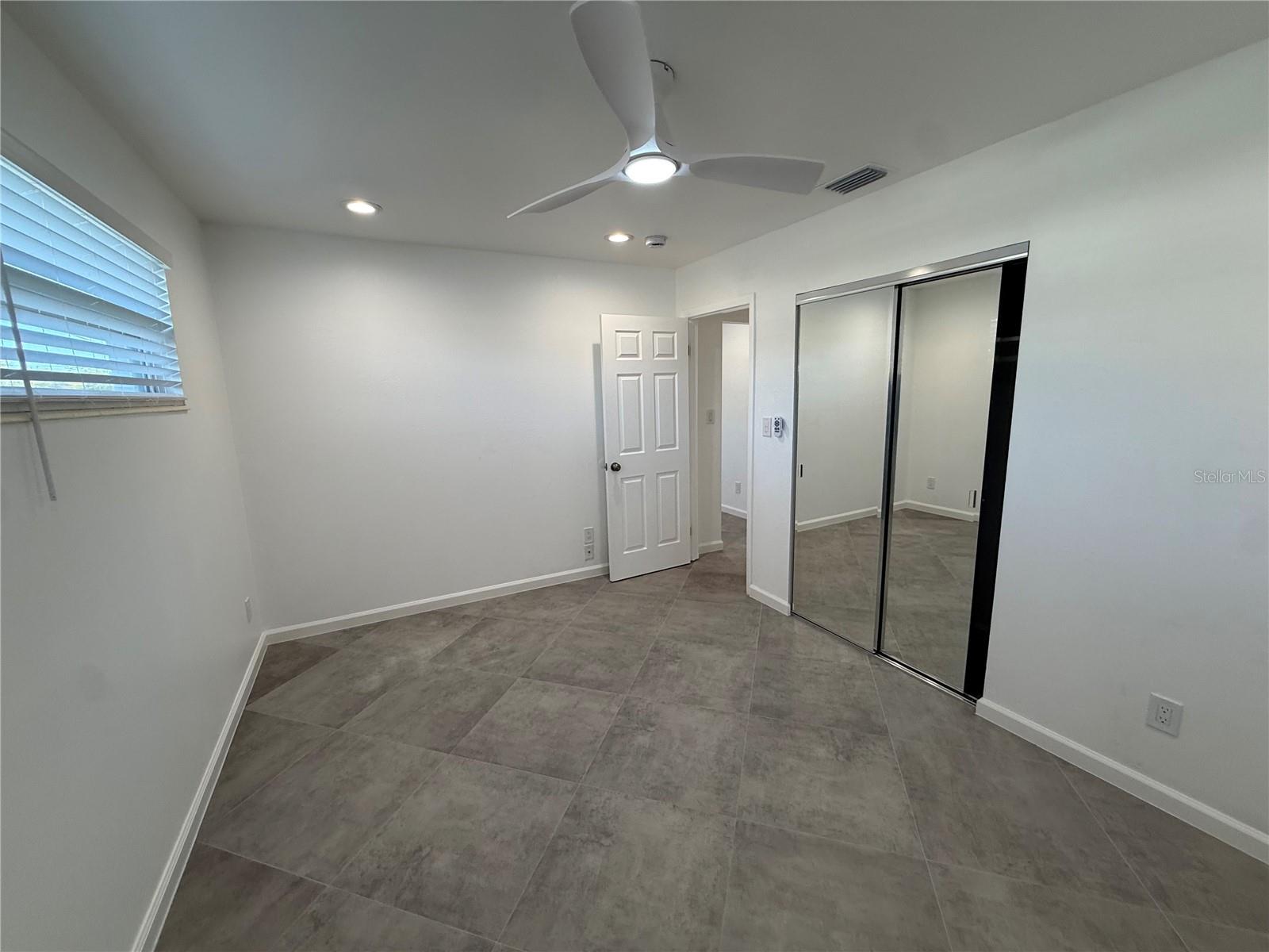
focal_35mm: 14
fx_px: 513
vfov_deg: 85.7
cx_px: 634
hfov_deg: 102.1
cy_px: 476
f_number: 2.2
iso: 100
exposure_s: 1/120
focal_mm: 2.22
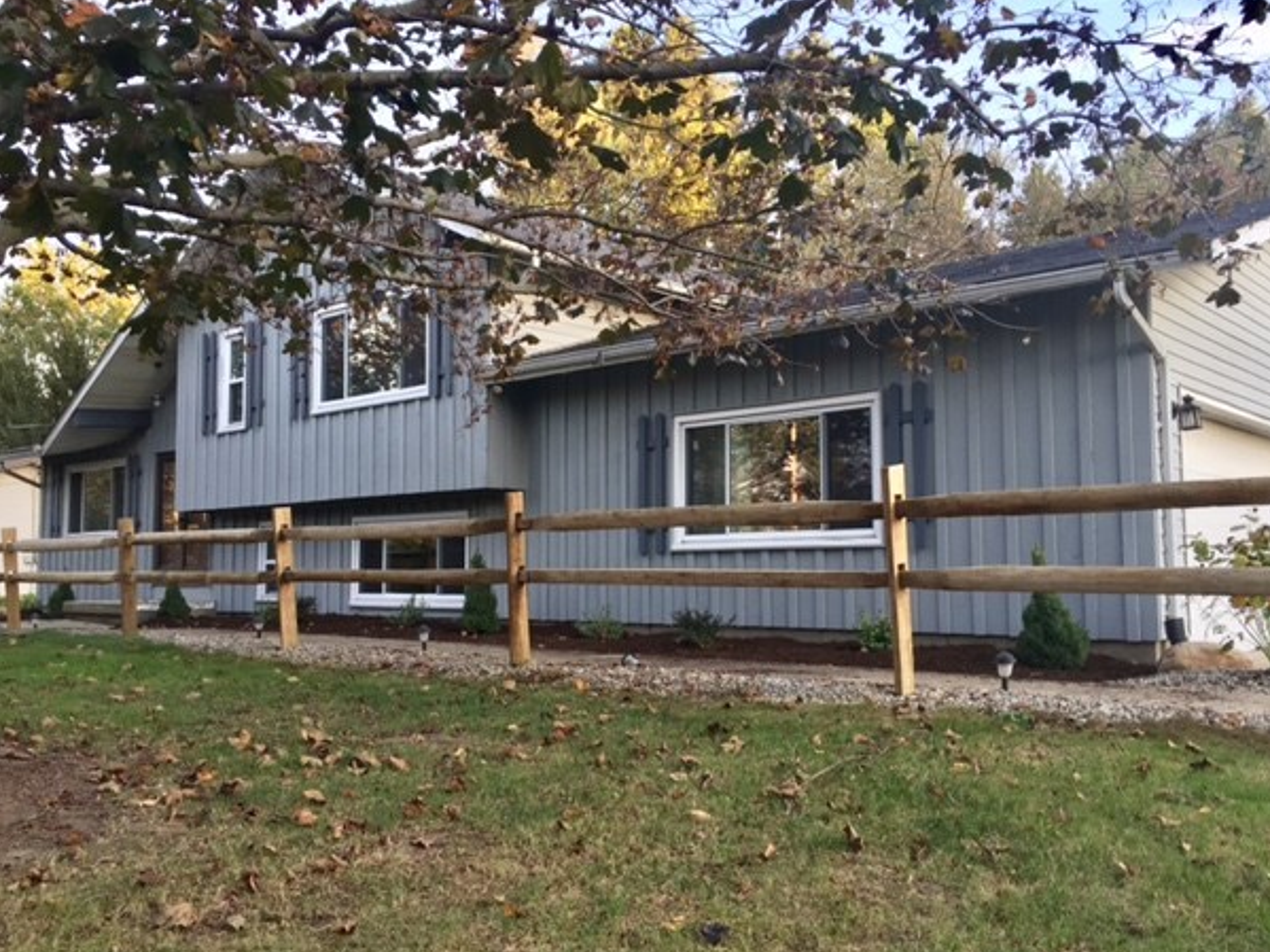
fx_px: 1137
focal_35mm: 31
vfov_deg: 45.4
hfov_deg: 58.3
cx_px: 674
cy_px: 492
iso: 50
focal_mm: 4.15
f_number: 2.2
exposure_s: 1/120
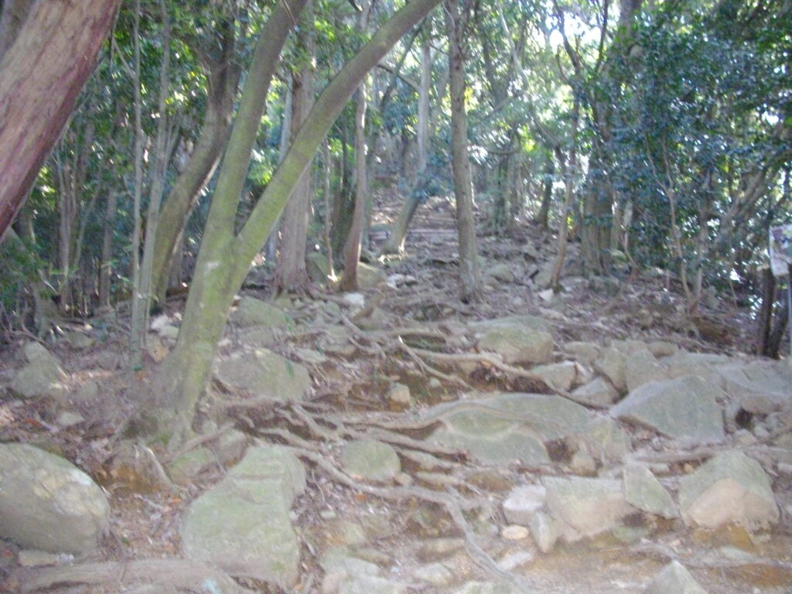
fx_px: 847
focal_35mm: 37
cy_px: 297
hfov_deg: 50.1
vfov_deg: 38.7
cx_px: 396
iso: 694
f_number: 2.8
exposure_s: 1/50
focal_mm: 6.2
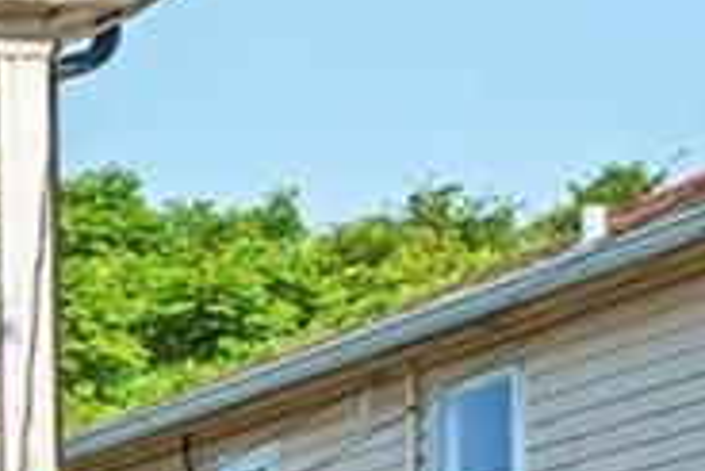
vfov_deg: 7.0
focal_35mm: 189
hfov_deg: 9.4
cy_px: 915
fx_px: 3704
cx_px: -1130
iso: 200
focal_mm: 23.2
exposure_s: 1/640
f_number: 8
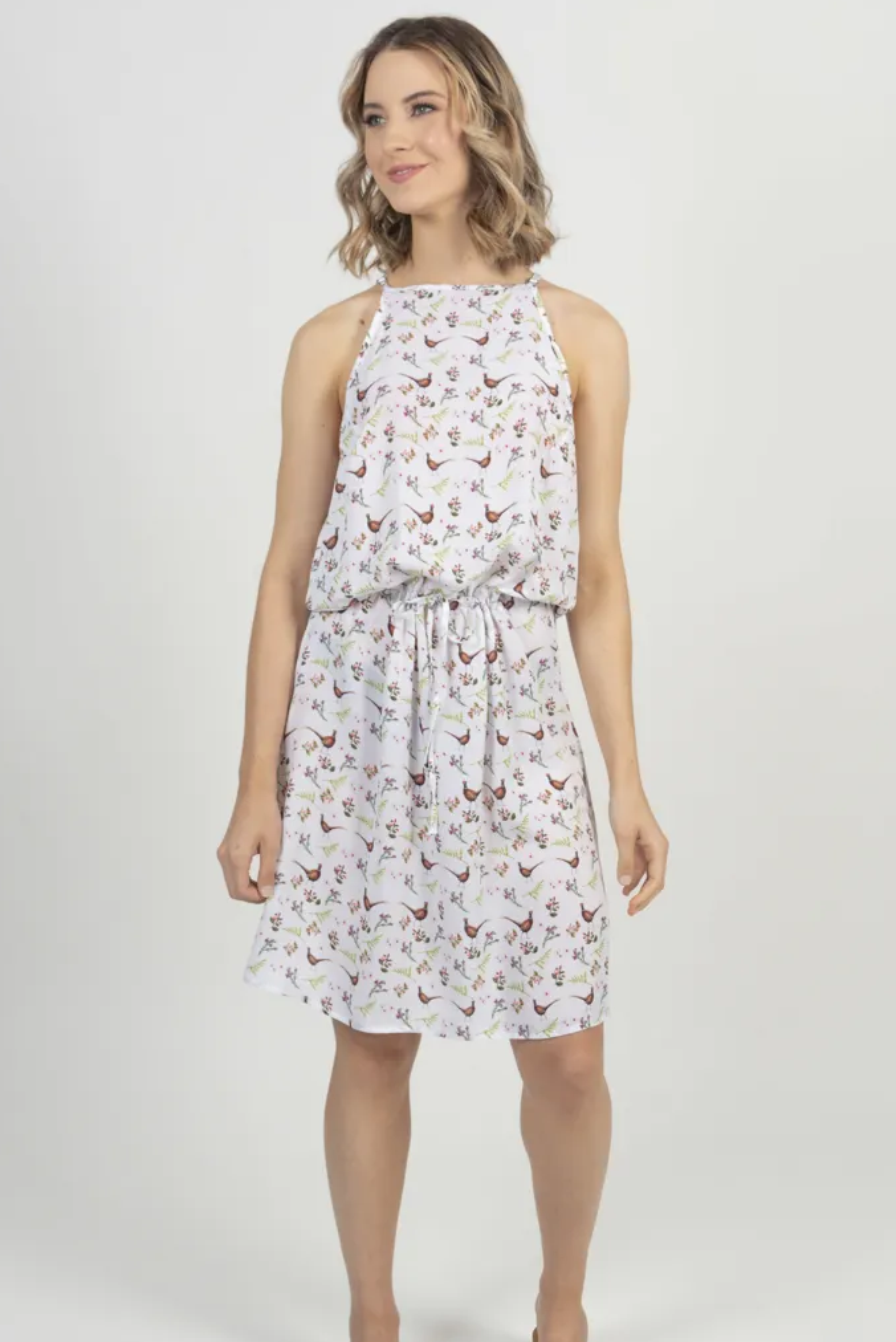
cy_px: 761
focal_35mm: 45
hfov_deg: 29.9
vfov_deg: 43.5
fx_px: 1678
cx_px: 460
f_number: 9
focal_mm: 38
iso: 400
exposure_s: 1/160
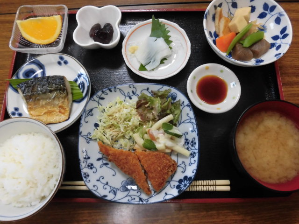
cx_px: 150
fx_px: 207
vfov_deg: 56.8
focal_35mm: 24
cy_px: 112
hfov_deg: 71.6
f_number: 3.1
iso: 250
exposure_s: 1/40
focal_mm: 4.3
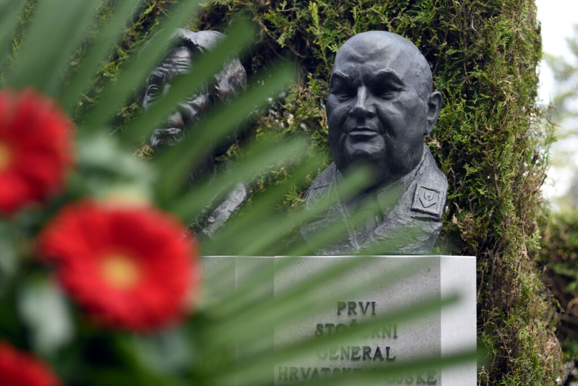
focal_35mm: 80
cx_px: 289
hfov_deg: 25.3
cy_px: 193
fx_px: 1285
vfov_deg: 17.1
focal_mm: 80
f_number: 2.8
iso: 250
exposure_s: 1/800
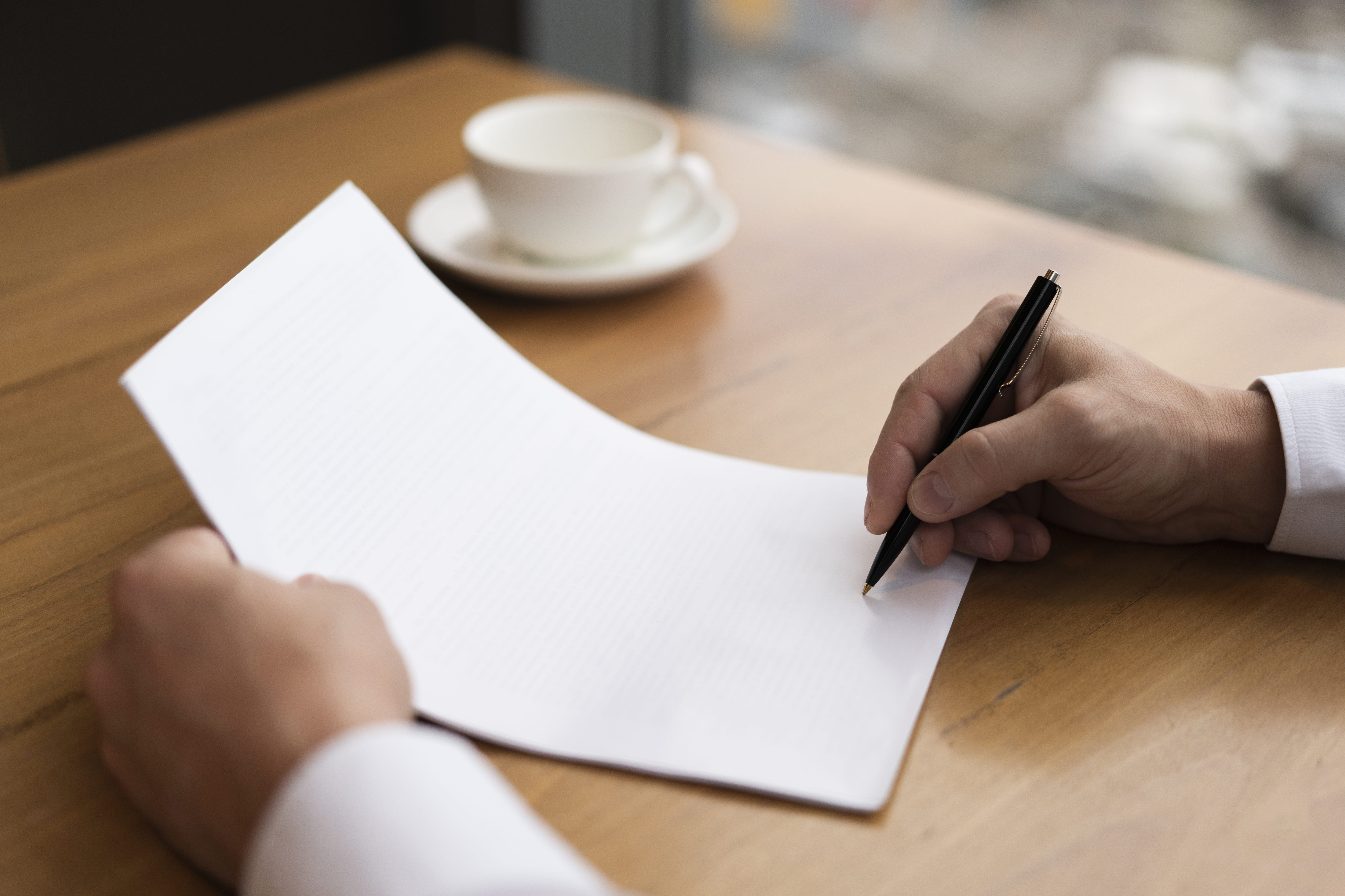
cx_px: 682
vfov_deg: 24.2
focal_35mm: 56
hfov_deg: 35.6
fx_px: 2092
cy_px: 453
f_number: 2
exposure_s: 1/640
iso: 250
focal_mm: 55
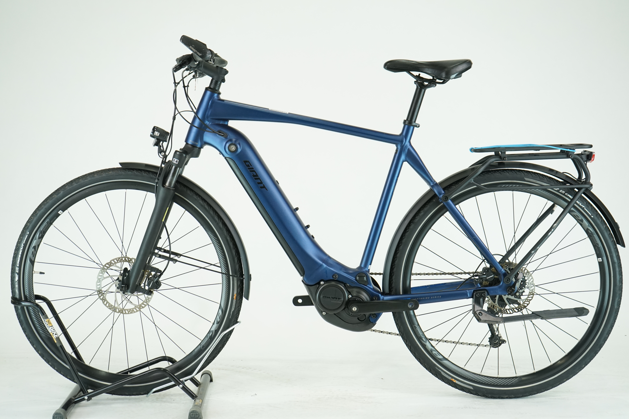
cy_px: 210
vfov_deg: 26.0
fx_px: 908
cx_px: 314
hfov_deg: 38.2
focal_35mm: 52
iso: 1600
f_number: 5.6
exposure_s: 1/200
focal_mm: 52
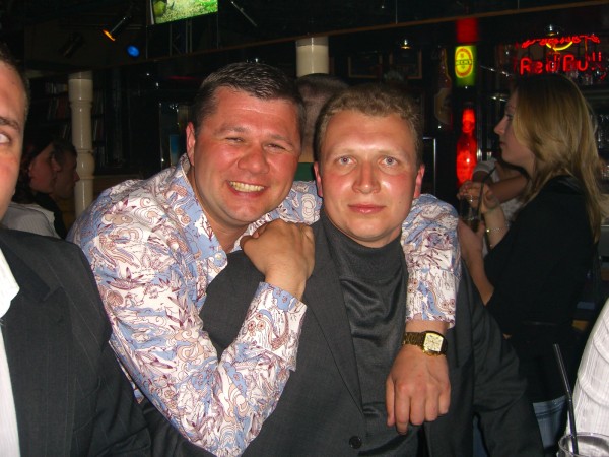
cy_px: 228
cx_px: 304
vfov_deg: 37.7
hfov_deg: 49.0
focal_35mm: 38
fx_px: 669
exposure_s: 1/60
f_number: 2.8
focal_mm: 7.9
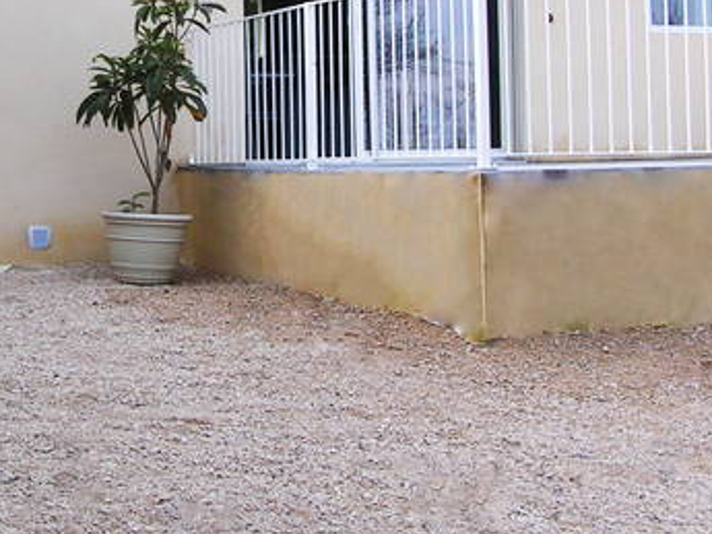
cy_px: 74
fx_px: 1790
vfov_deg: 16.8
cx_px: 202
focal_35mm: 87
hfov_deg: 22.3
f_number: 5.6
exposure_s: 1/160
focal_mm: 6.3
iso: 50
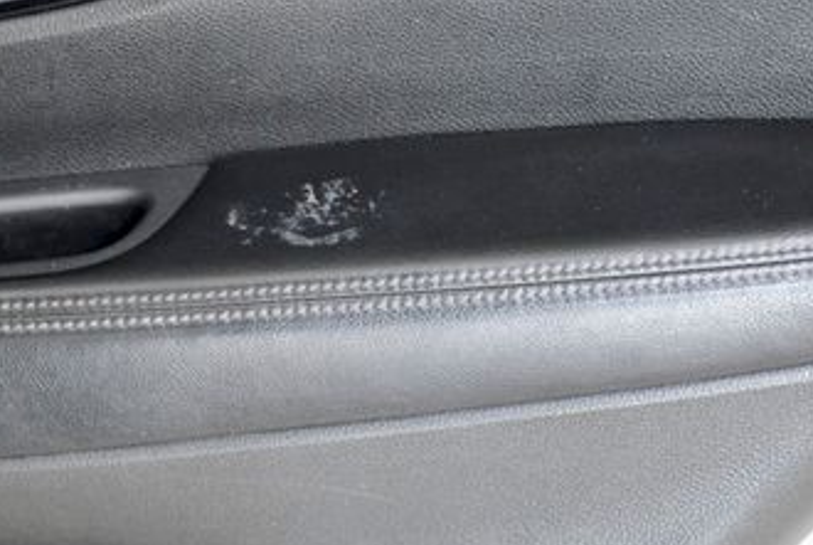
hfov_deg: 16.6
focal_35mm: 122
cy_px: 243
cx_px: 128
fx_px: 2759
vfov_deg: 11.3
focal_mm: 42
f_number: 5
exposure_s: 1/100
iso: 2500
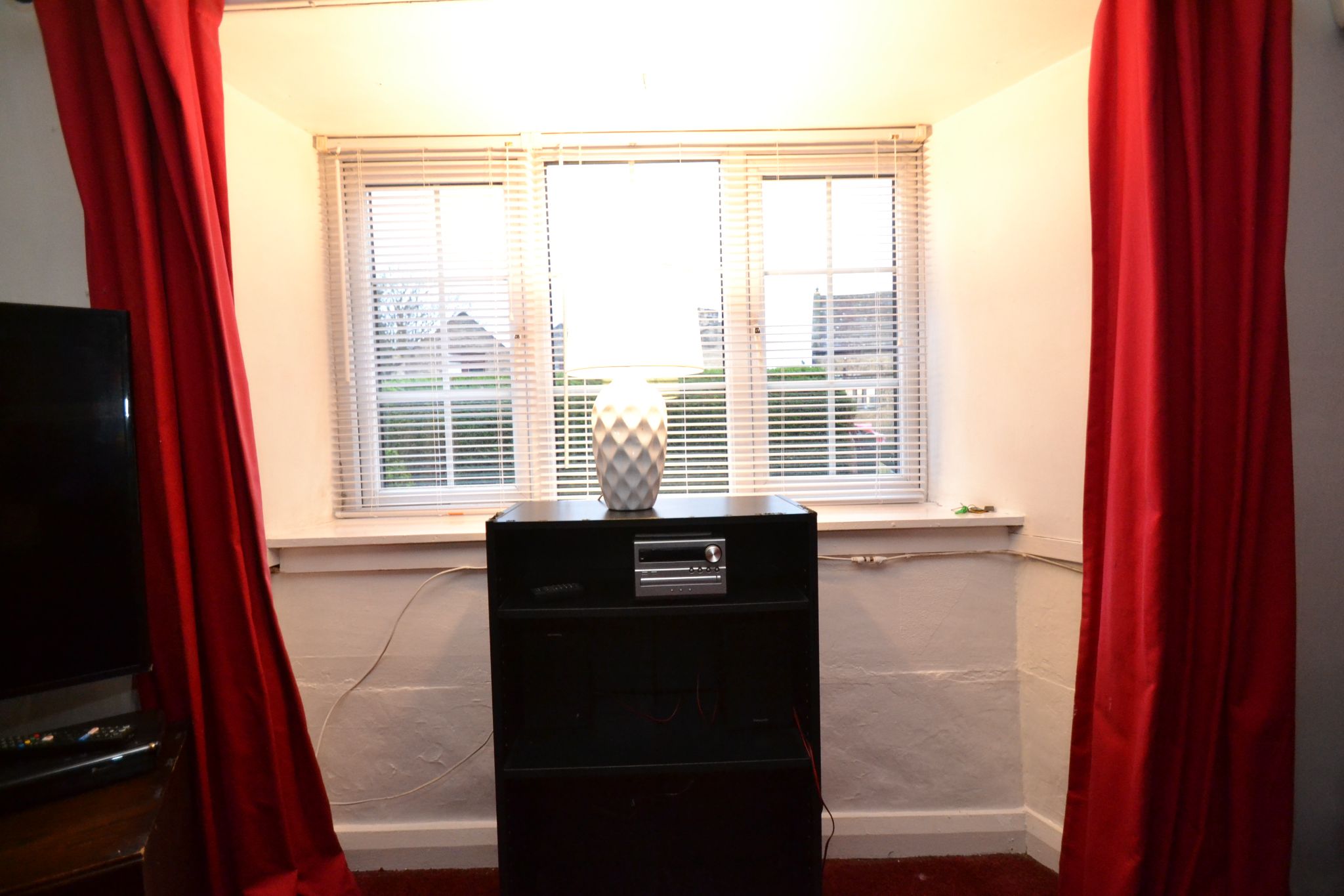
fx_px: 560
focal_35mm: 15
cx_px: 672
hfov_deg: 100.4
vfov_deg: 77.3
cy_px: 448
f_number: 3.5
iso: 2200
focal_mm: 10
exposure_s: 1/60
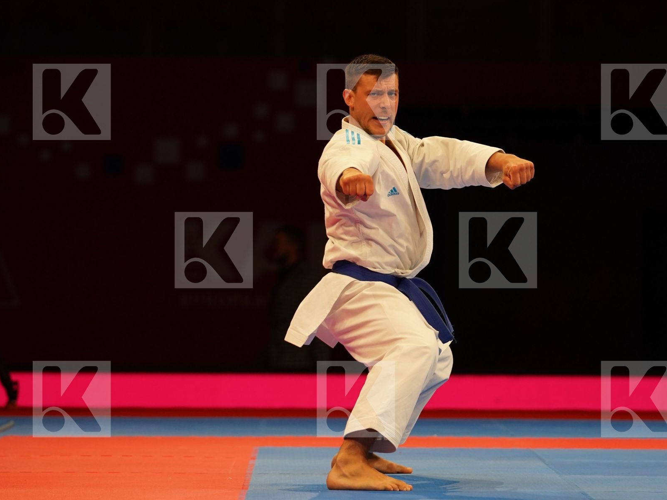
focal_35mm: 210
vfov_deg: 7.1
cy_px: 250
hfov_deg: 9.4
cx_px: 356
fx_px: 4046
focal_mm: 129
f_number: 2.8
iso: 1000
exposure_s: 1/500
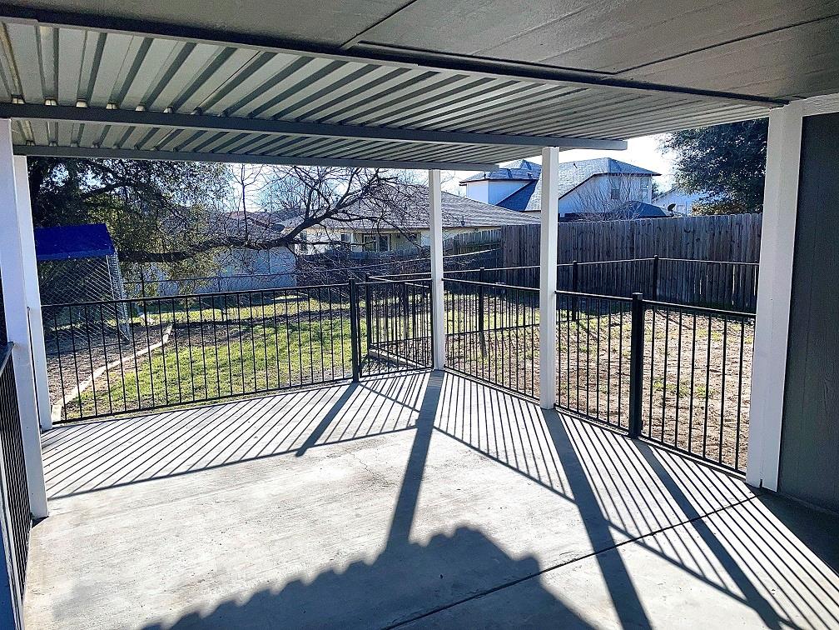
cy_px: 315
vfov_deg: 53.1
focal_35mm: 26
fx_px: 630
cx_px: 420
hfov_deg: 67.3
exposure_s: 1/2817
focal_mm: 4.2
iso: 40
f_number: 1.6
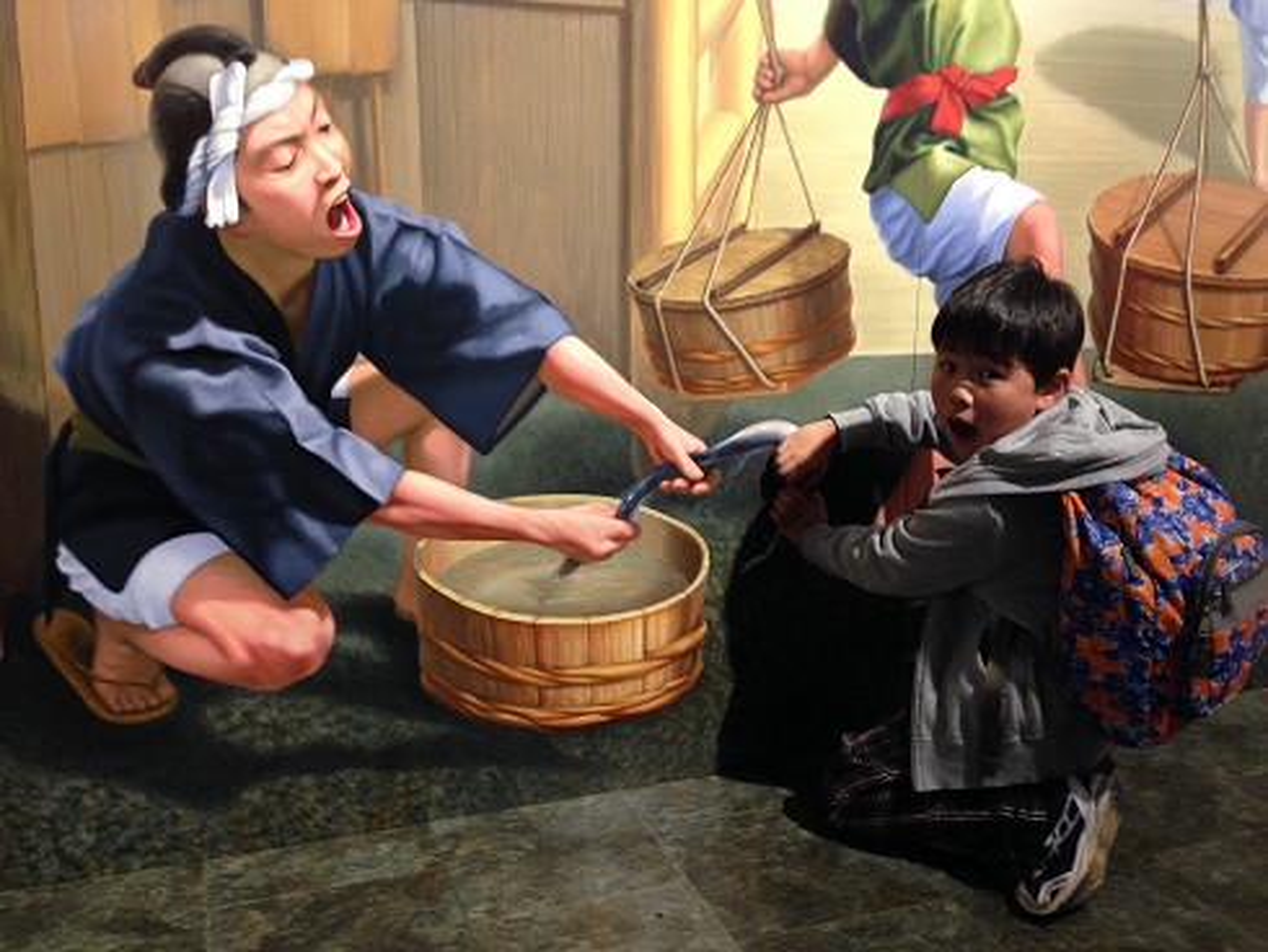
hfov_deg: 55.3
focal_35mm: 33
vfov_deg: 43.0
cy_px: 476
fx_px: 1209
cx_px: 634
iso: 160
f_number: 2.4
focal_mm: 4.12
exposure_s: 1/20
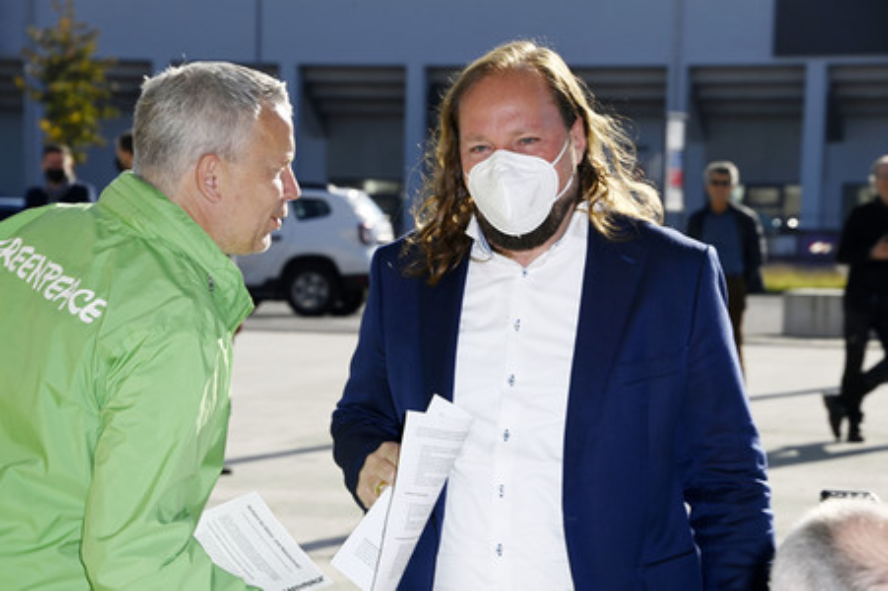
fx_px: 4190
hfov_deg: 12.1
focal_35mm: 170
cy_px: 296
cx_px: 444
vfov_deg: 8.1
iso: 125
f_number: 10
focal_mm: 170
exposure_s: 1/250
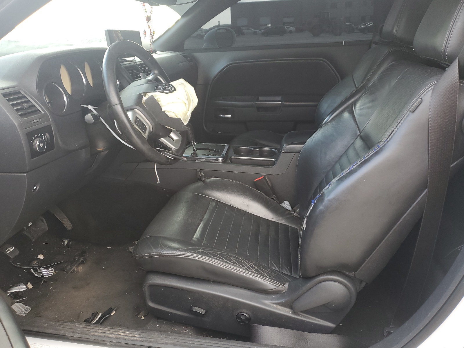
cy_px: 174
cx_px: 232
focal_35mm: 26
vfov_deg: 53.1
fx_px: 349
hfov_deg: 67.3
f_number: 1.5
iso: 75
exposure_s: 1/120
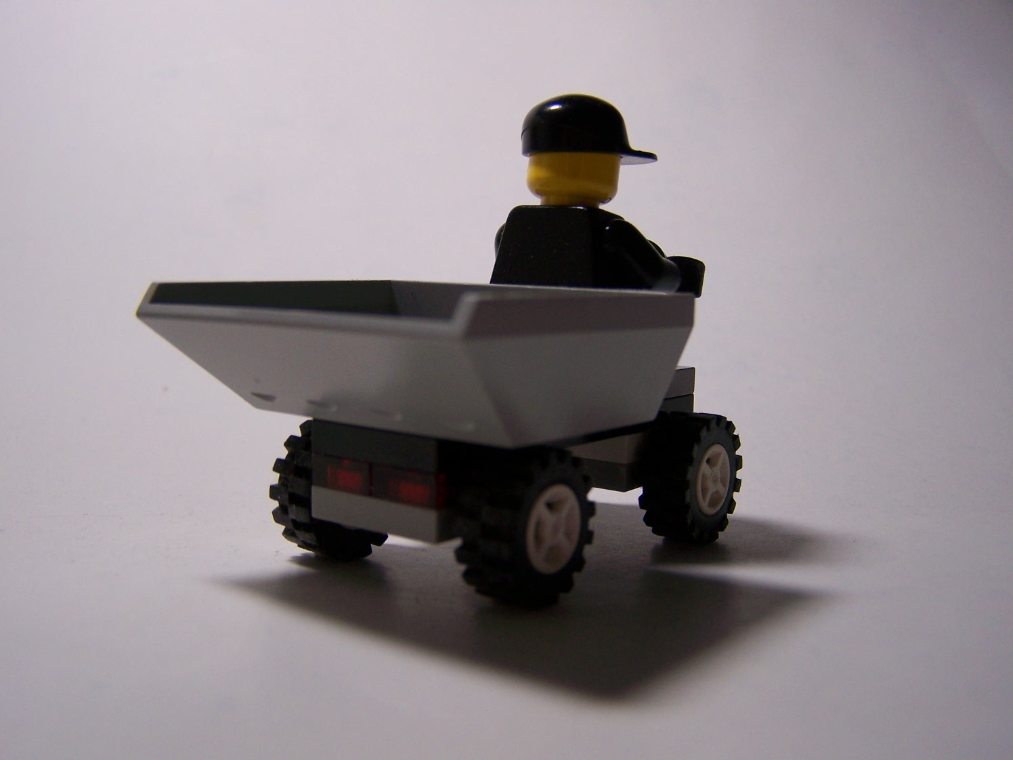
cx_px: 506
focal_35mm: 38
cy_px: 380
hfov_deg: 49.0
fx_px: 1112
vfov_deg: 37.7
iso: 80
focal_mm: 6.3
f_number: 2.8
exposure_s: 1/125
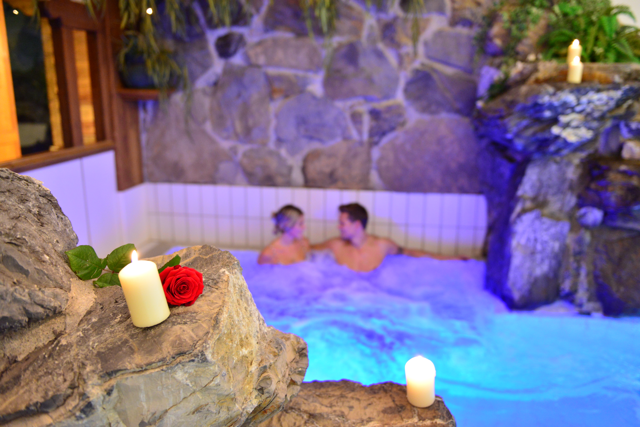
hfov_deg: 58.7
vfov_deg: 41.1
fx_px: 569
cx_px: 320
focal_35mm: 32
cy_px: 214
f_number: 2.8
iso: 2800
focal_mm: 32
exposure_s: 1/30
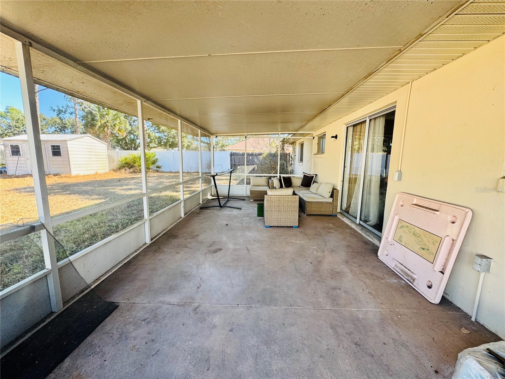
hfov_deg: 102.1
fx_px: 204
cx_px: 252
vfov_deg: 85.7
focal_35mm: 14
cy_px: 190
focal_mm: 2.22
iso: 64
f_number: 2.2
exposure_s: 1/99
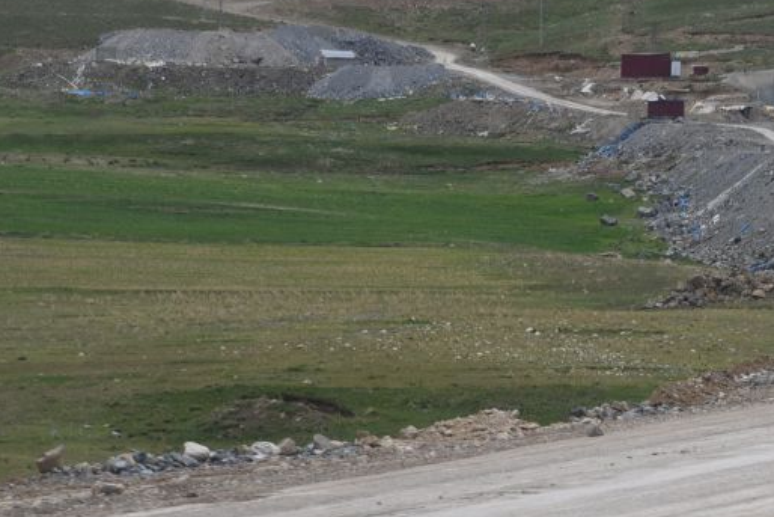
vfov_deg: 7.5
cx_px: 925
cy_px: 28
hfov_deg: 11.1
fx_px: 3914
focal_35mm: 182
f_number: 7.1
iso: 160
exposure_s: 1/500
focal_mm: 72
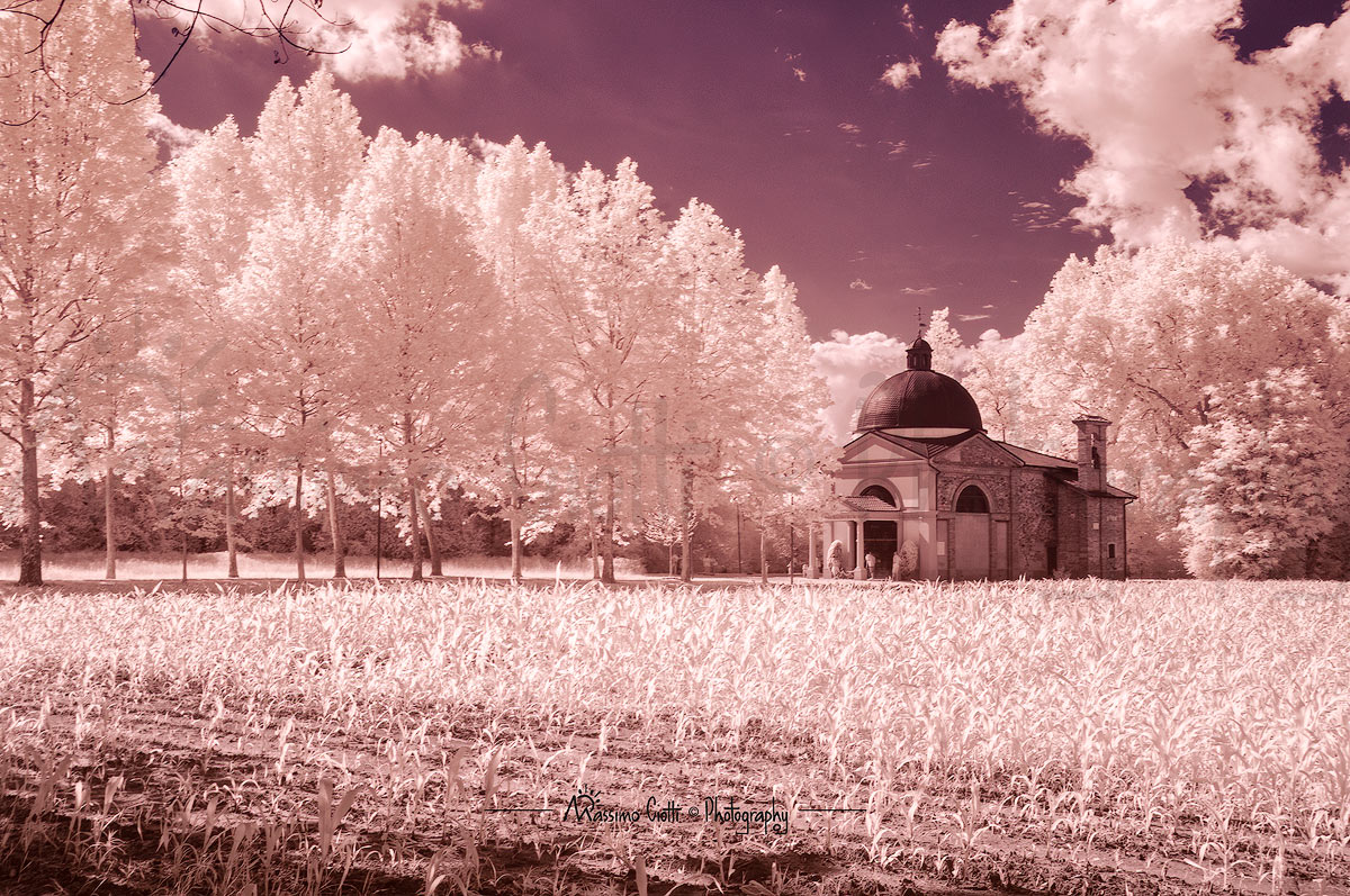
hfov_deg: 53.2
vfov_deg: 36.8
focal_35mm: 36
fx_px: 1348
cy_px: 448
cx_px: 675
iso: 200
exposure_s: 1/25
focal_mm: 24
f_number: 16
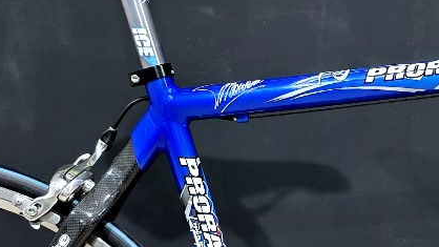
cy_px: 209
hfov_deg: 23.0
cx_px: 403
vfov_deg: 13.4
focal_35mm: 90
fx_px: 1048
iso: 400
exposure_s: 1/100
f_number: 1.7
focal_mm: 6.3
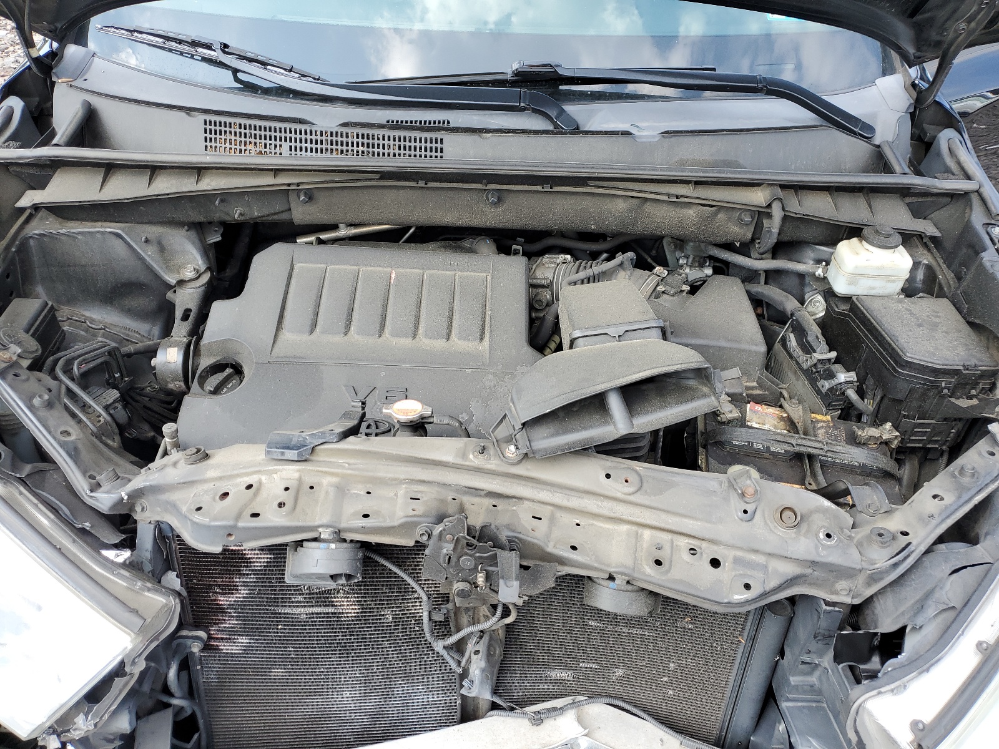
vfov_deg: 53.1
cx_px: 500
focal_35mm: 26
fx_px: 750
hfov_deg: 67.3
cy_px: 374
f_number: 1.5
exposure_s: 1/400
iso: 50
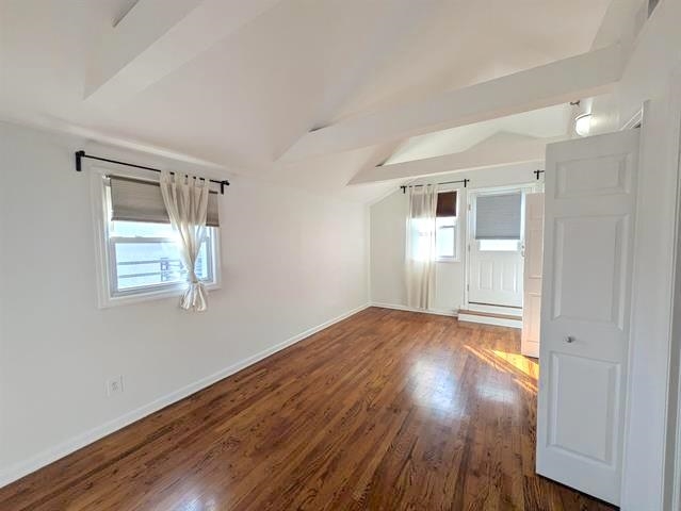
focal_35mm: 14
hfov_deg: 102.0
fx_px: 276
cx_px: 340
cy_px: 256
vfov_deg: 85.7
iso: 50
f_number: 2.2
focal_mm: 1.83
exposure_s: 1/179
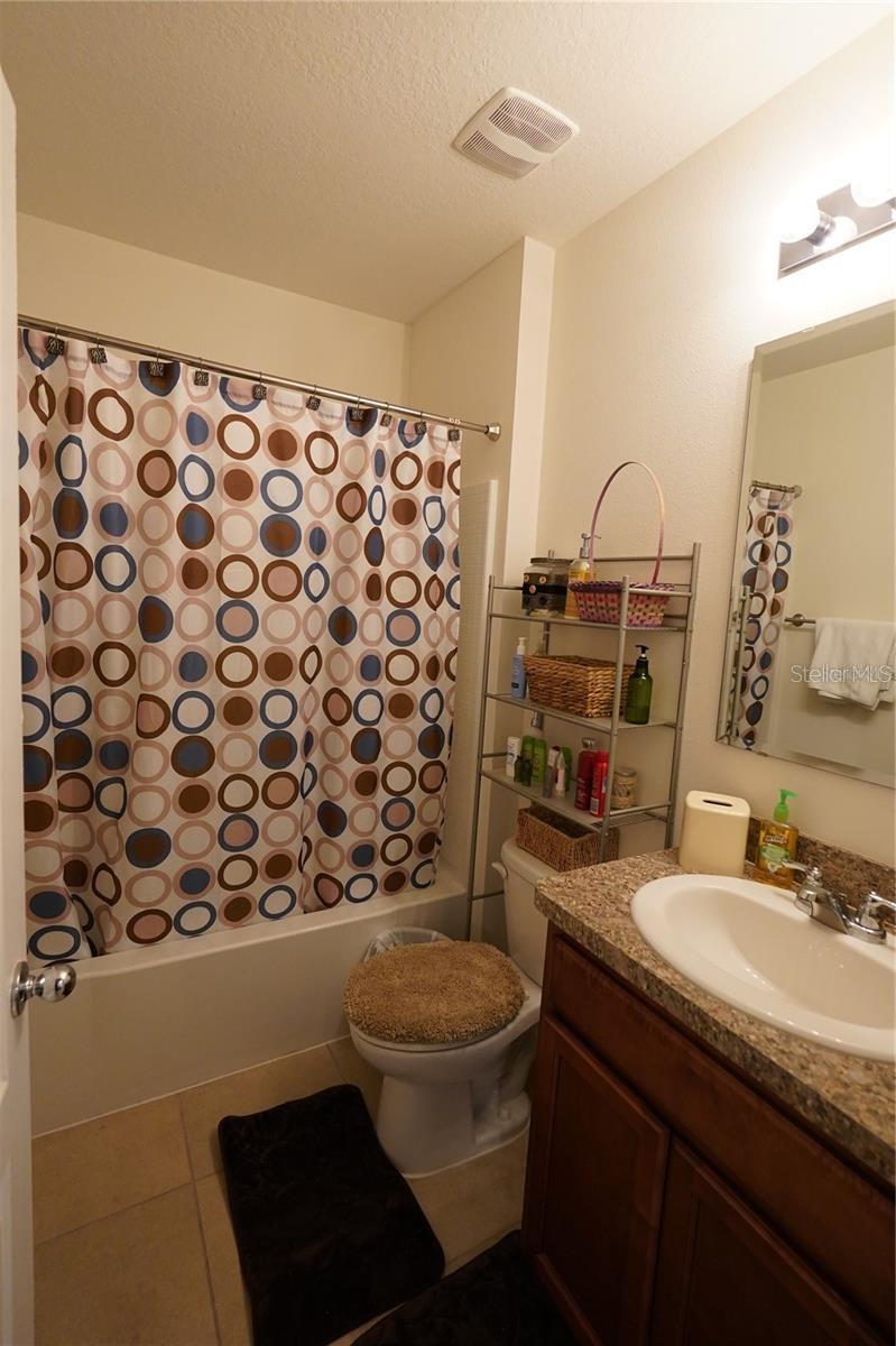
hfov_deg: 73.7
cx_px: 448
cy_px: 673
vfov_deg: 96.8
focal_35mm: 16
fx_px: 598
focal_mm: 11
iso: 1600
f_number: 2.5
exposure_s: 1/160
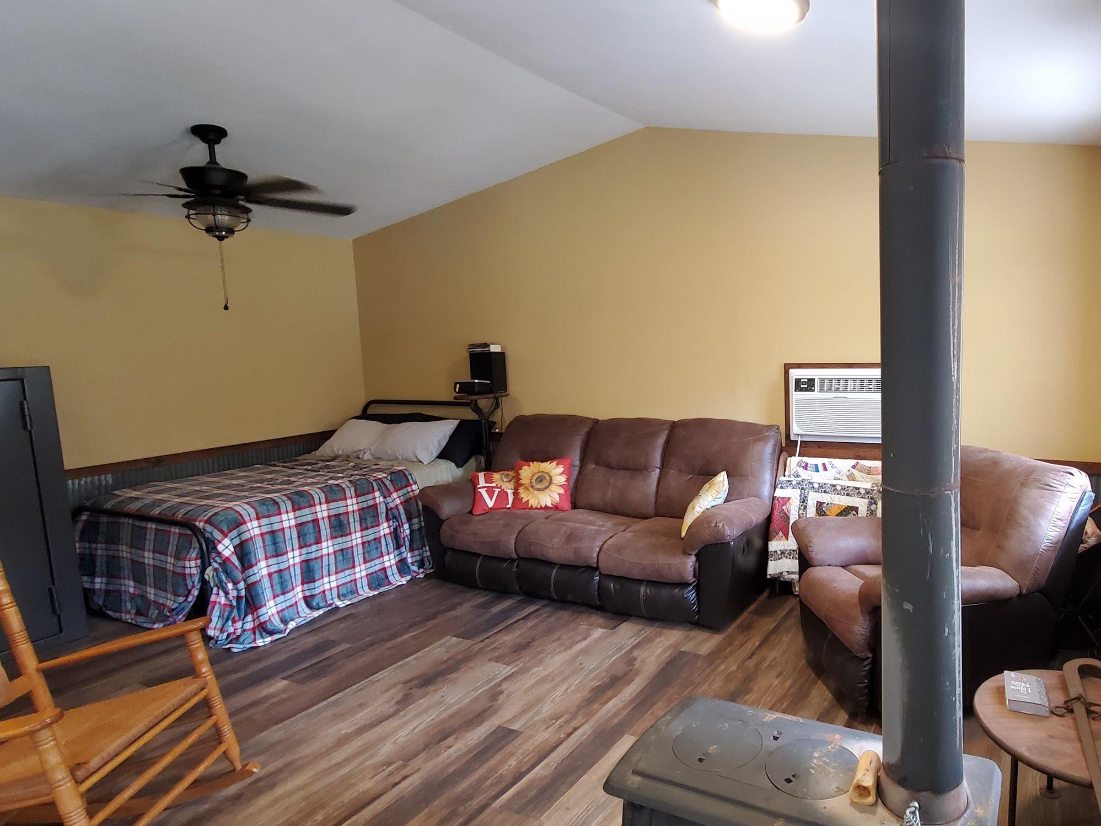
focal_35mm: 20
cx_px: 738
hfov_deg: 79.0
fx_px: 636
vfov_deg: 66.0
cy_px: 415
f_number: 2.2
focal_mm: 1.8
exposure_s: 1/30
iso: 400
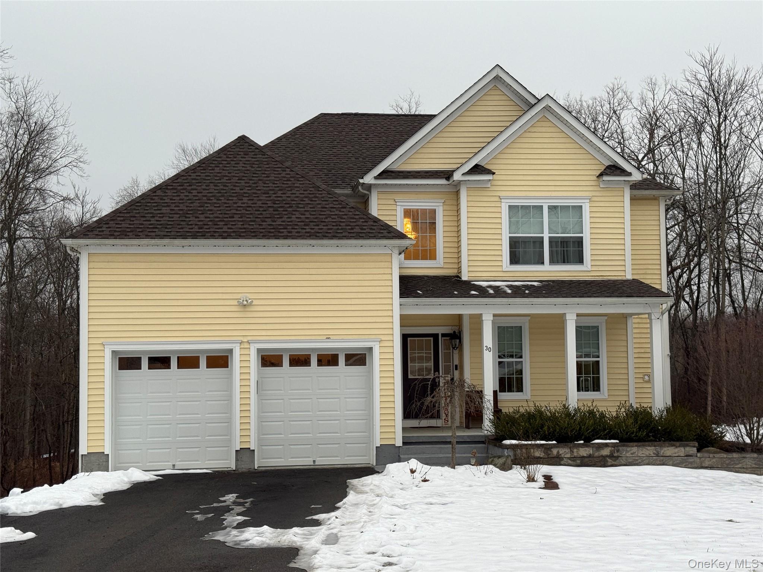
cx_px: 382
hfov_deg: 39.7
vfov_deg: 30.3
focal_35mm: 48
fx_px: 1058
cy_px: 286
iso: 64
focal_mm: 6.76
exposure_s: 1/122
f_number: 1.78
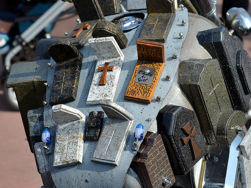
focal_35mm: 145
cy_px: 94
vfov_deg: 10.2
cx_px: 123
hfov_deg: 13.6
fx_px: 1051
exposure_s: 1/500
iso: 100
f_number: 6.3
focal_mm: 66
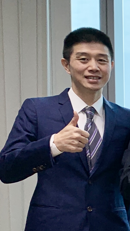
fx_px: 649
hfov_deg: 9.5
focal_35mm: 106
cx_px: 357
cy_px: 179
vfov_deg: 20.0
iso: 25
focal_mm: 4.25
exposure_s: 1/146
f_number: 1.8
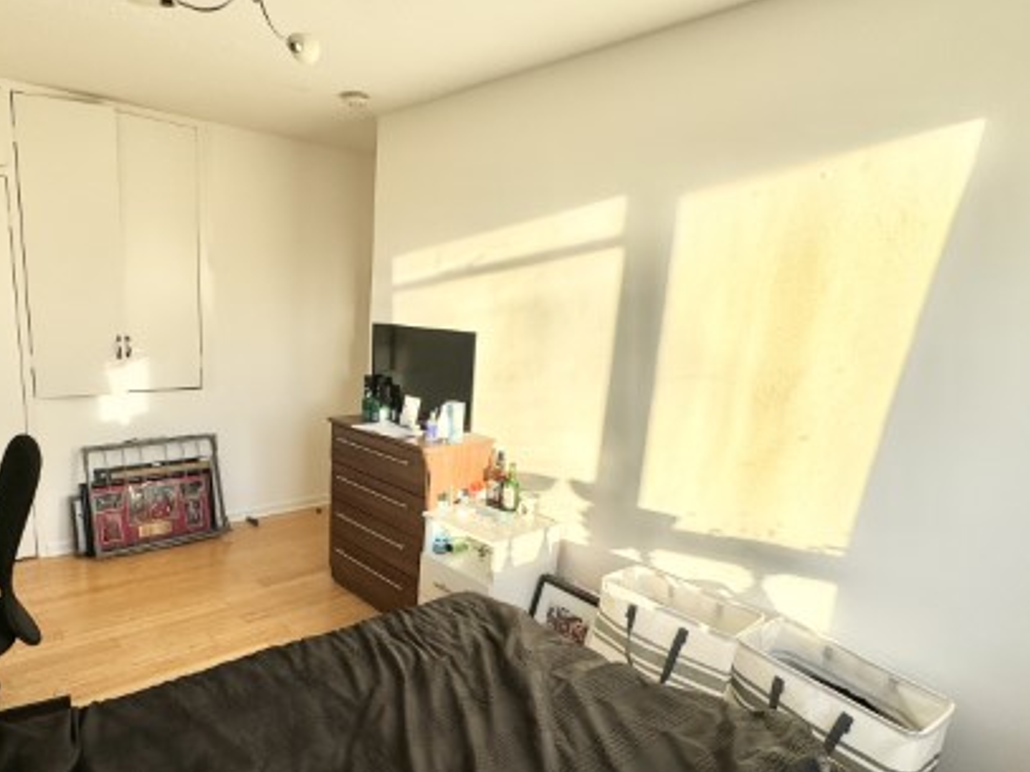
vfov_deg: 60.8
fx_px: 654
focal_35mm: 22
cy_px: 445
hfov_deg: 74.8
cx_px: 372
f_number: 2.2
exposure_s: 1/569
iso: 40
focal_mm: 2.22
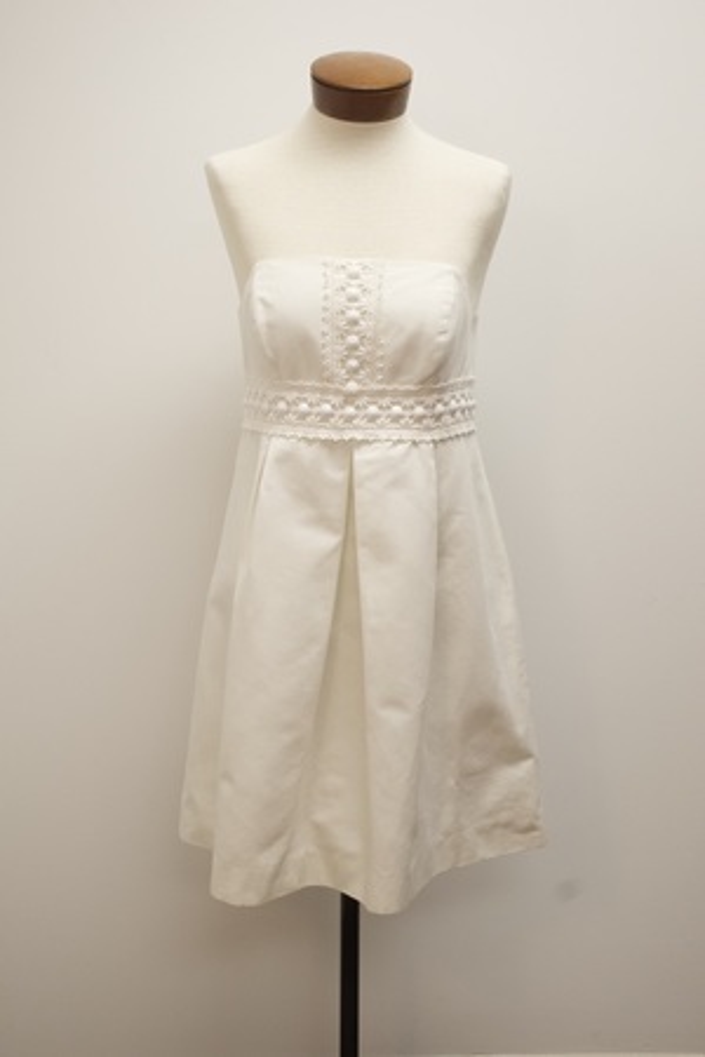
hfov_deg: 28.1
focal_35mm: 48
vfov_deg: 41.1
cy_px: 528
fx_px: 1410
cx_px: 352
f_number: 7.1
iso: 1600
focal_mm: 32
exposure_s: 1/100
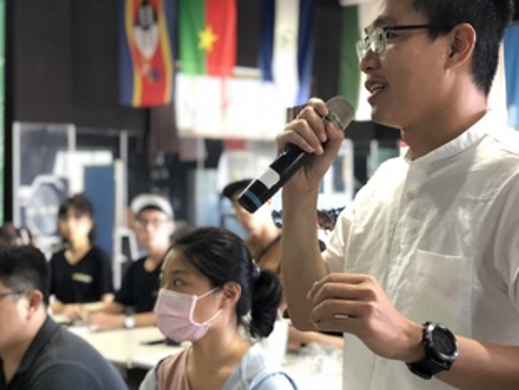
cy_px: 182
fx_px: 1005
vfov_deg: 22.0
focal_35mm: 67
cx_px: 283
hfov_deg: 28.9
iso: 125
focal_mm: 6
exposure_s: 1/24
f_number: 2.4
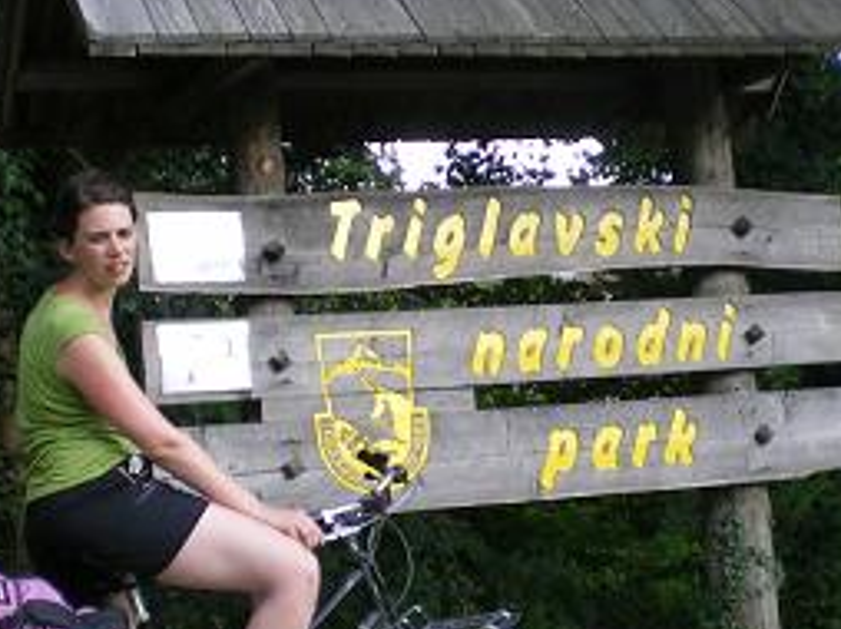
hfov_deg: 24.7
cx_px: 454
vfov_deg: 18.6
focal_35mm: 79
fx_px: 1918
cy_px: 381
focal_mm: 6.3
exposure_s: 1/50
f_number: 3.1
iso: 64
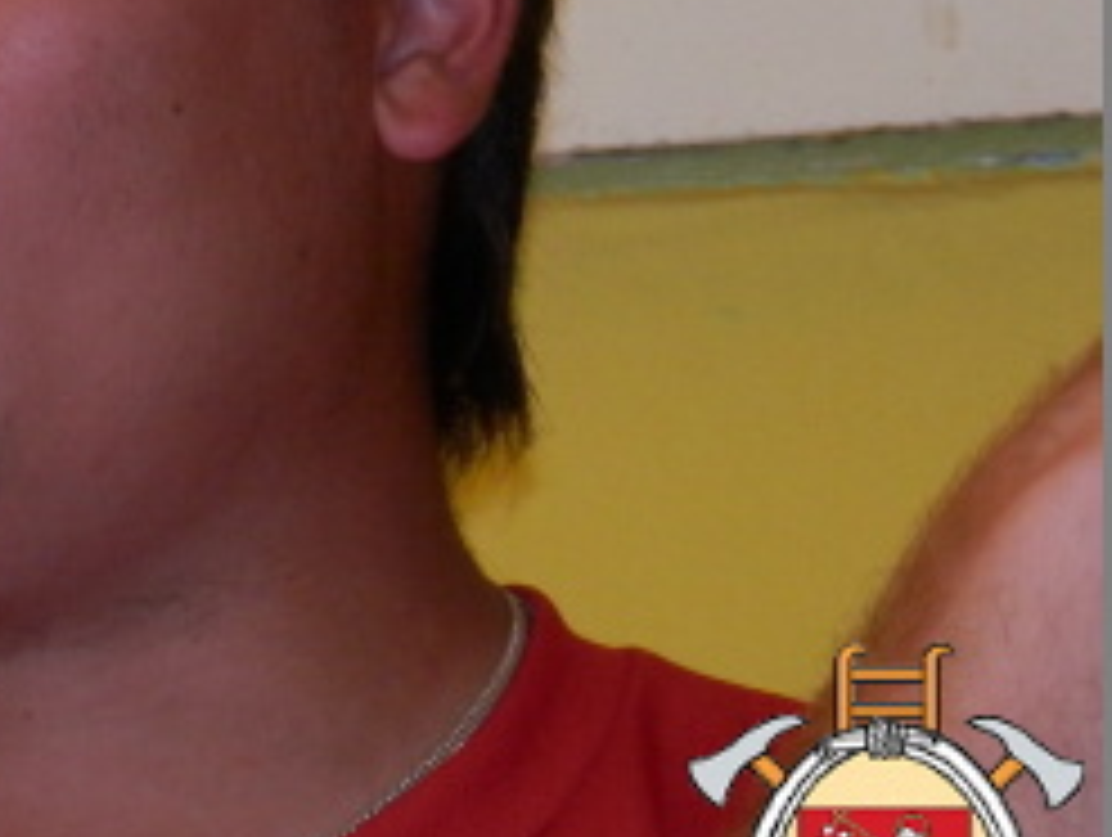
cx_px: -551
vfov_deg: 3.2
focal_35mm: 464
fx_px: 14927
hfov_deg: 4.2
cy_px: 36
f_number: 5.5
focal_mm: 27.5
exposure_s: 1/50
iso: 160
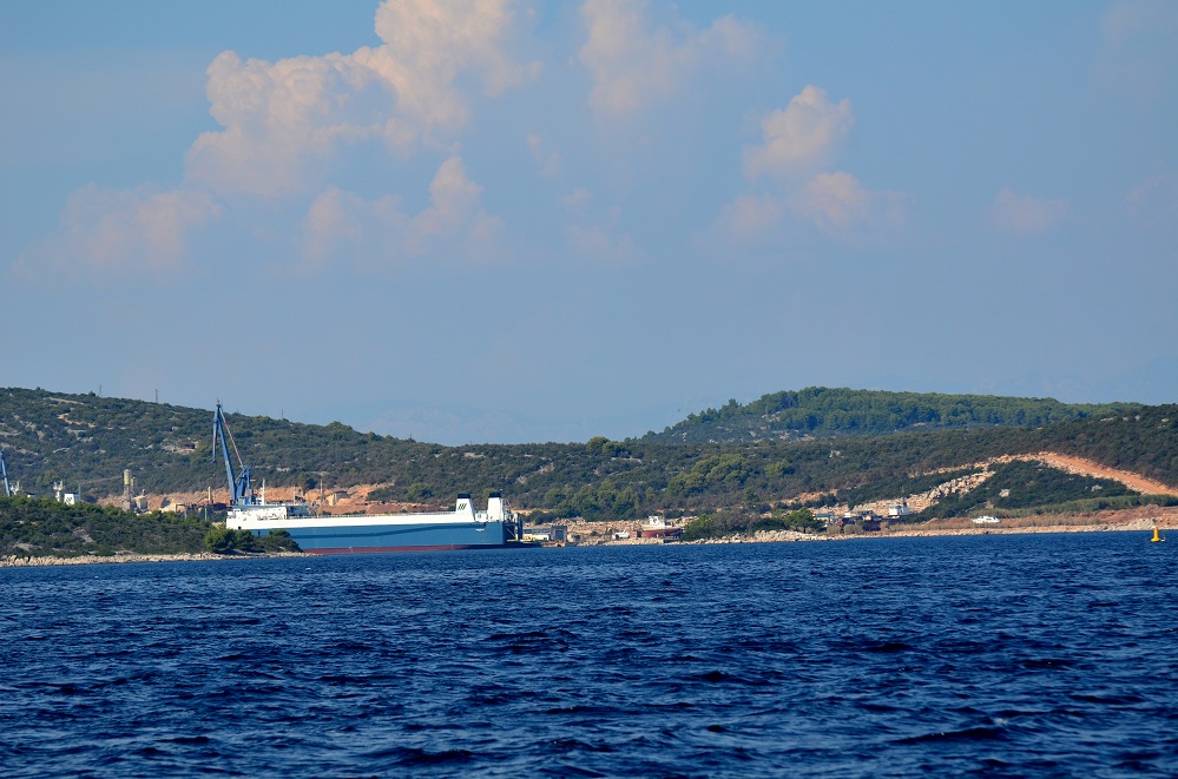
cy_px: 390
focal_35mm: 174
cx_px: 589
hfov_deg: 11.8
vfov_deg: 7.8
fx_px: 5680
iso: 400
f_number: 4.8
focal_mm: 116
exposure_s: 1/4000
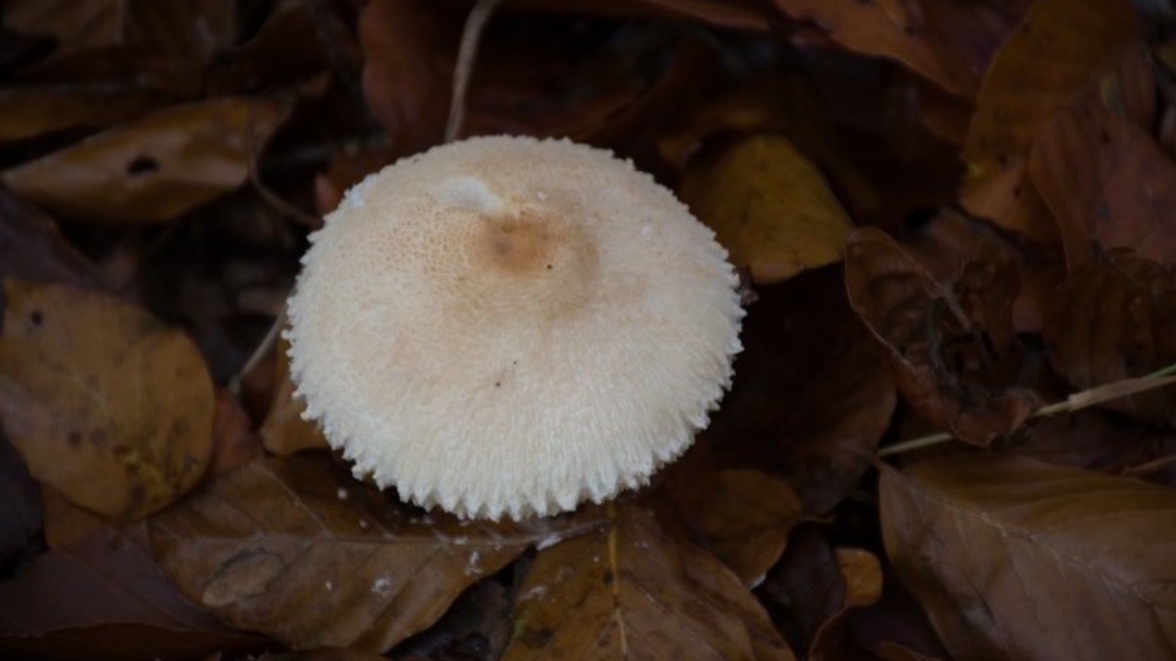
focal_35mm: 221
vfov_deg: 5.5
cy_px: 293
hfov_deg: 9.8
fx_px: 6890
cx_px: 587
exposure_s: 1/50
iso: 200
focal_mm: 140
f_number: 5.6
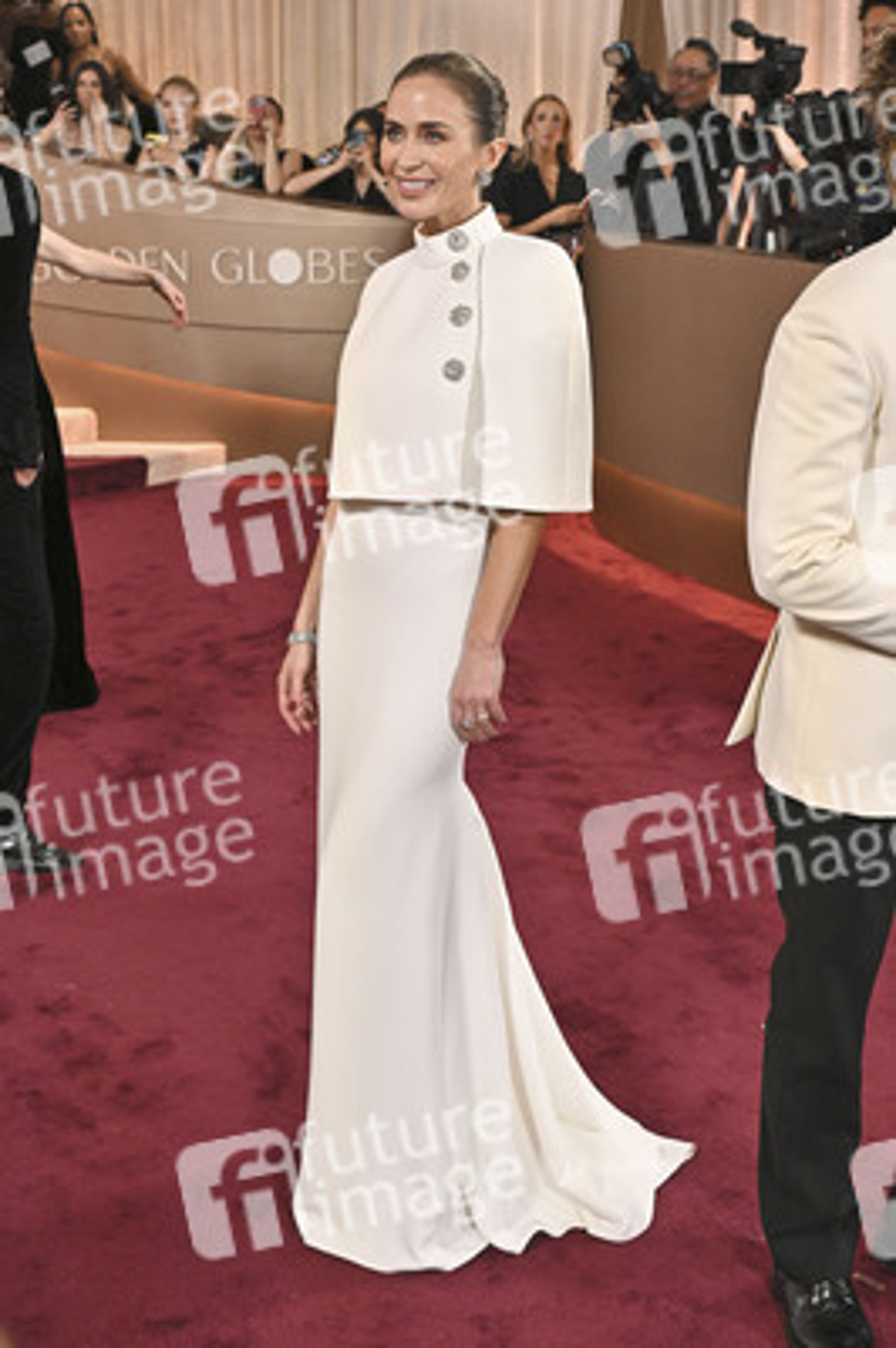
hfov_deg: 31.1
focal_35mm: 43
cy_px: 674
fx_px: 1608
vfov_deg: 45.5
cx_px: 448
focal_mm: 43
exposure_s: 1/320
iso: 2500
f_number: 5.6
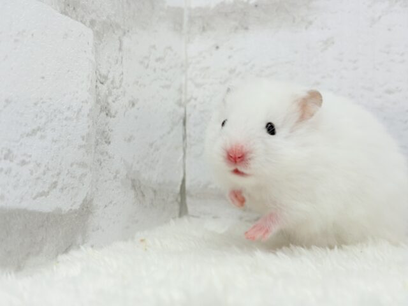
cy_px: 153
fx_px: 613
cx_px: 204
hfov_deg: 36.8
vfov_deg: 28.0
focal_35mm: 52
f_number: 1.6
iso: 64
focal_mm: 5.96
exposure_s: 1/100
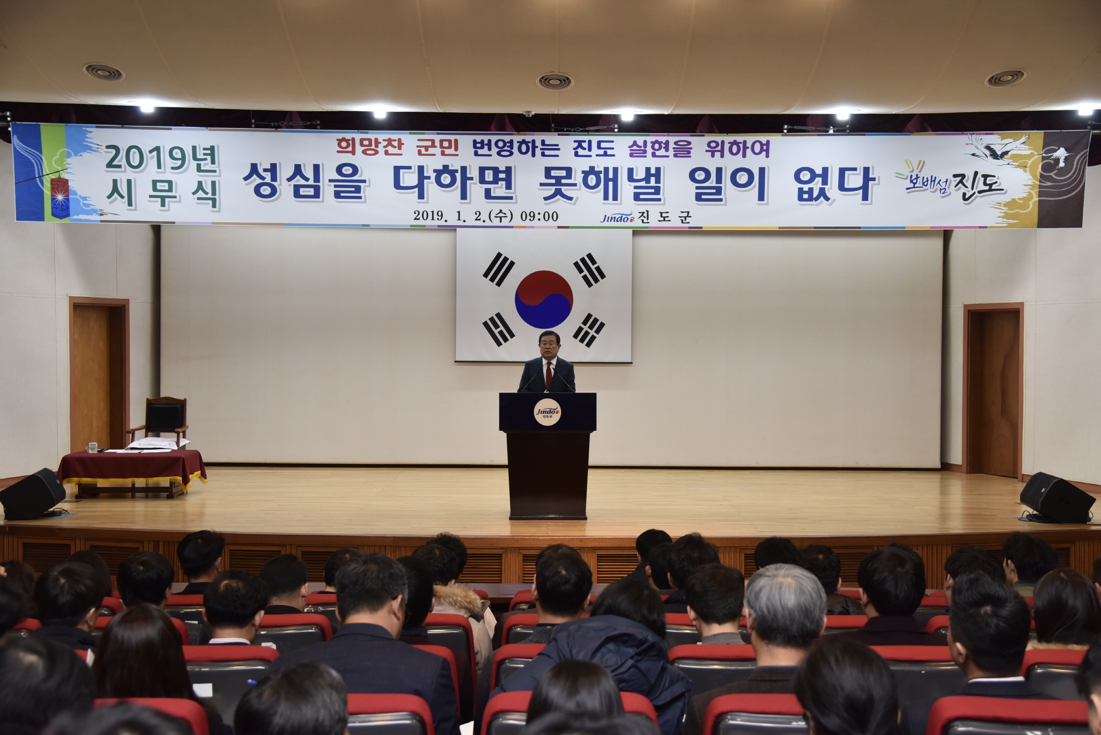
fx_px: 1224
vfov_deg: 33.4
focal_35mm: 40
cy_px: 368
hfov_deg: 48.4
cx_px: 550
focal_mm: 40
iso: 800
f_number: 4.5
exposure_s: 1/125
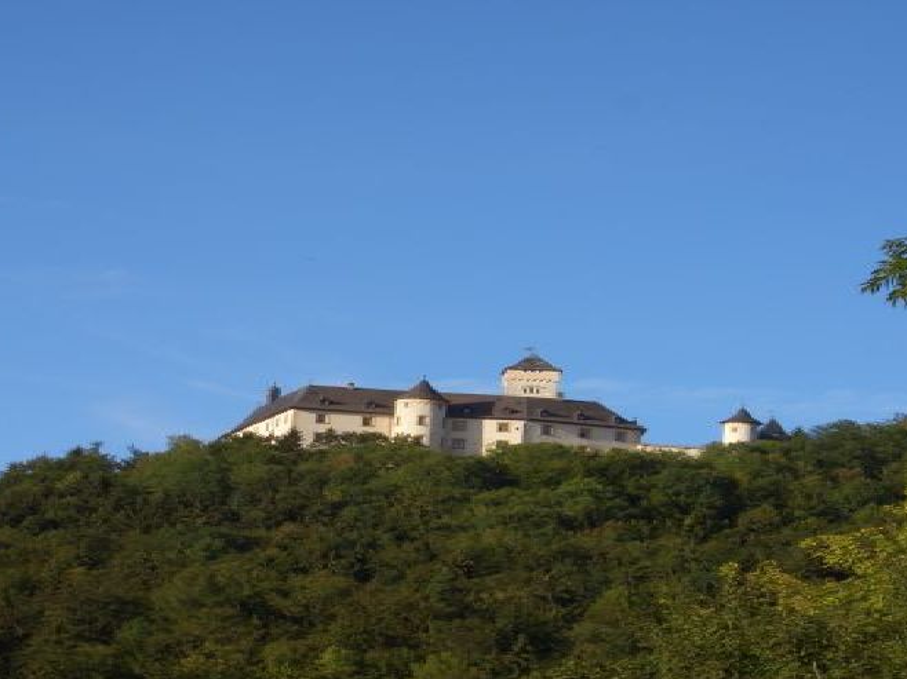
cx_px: 474
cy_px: 390
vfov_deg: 13.8
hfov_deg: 18.4
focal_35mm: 107
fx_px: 2803
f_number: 7
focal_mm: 14.6
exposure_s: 1/160
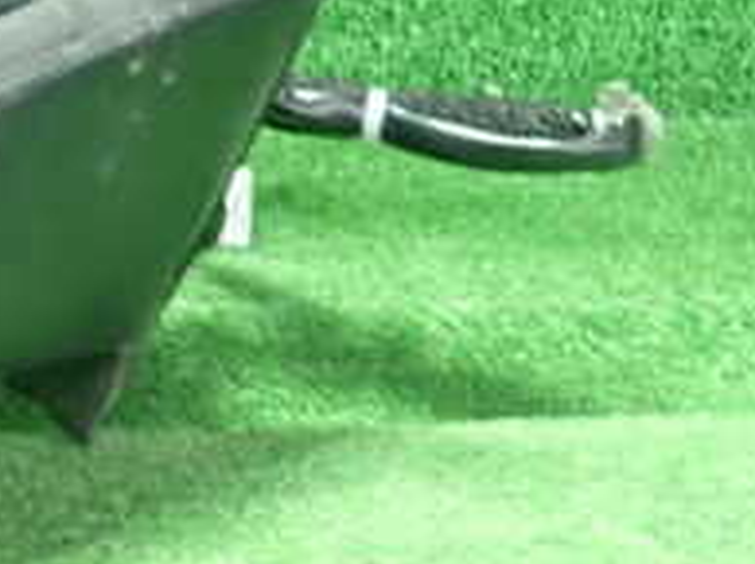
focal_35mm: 93
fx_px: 2026
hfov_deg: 18.8
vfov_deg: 15.7
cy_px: 82
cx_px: -358
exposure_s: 1/60
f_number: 2.3
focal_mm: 5.5
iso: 800
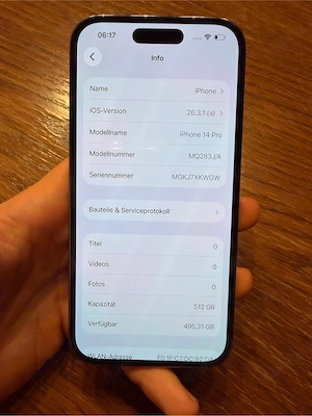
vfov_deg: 71.6
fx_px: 288
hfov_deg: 56.8
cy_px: 208
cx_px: 156
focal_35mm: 24
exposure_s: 1/100
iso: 250
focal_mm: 2.22
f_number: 2.2
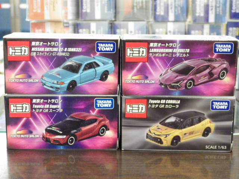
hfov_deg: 32.7
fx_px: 407
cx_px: 120
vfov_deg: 24.8
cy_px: 90
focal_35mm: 59
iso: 1600
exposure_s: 1/25
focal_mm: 10.7
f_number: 4
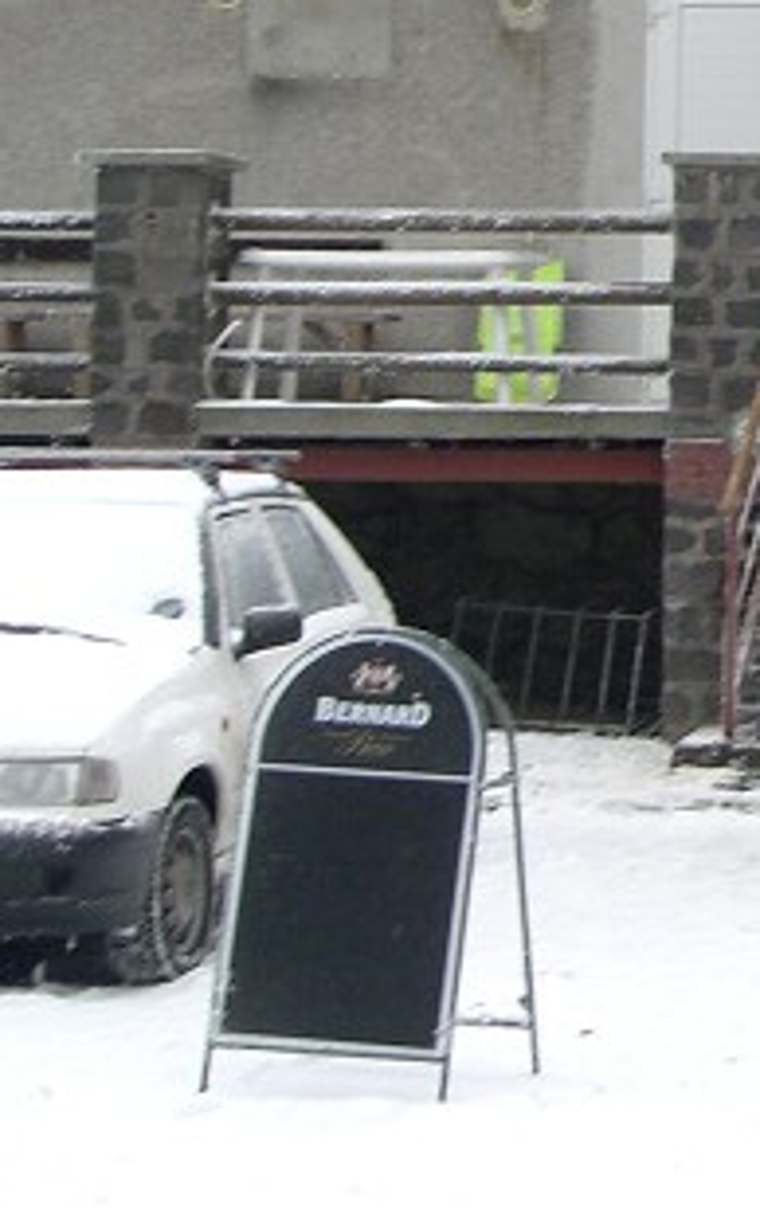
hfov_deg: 11.3
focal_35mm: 104
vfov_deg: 19.6
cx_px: 1551
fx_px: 3443
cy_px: 125
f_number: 3.1
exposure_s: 1/80
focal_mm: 6.3
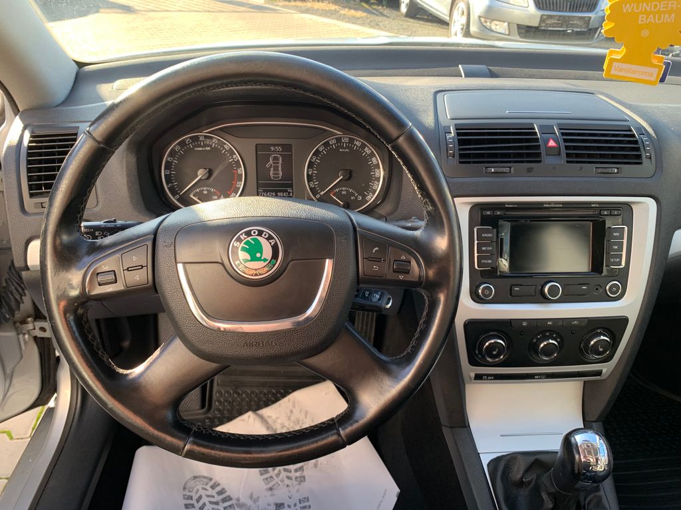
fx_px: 511
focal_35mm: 26
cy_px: 255
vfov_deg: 53.1
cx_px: 340
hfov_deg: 67.3
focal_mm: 4.25
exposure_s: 1/121
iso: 50
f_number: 1.8
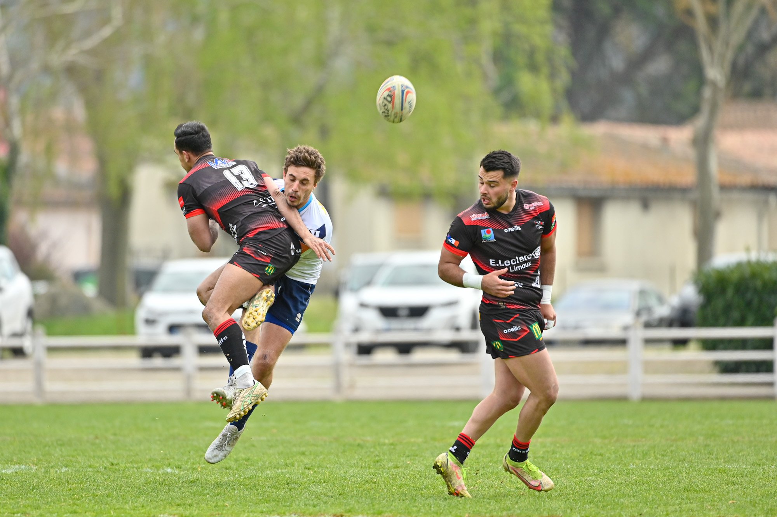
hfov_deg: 5.2
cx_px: 388
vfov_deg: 3.4
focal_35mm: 400
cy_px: 258
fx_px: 8628
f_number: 4
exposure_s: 1/1600
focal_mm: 400
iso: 320
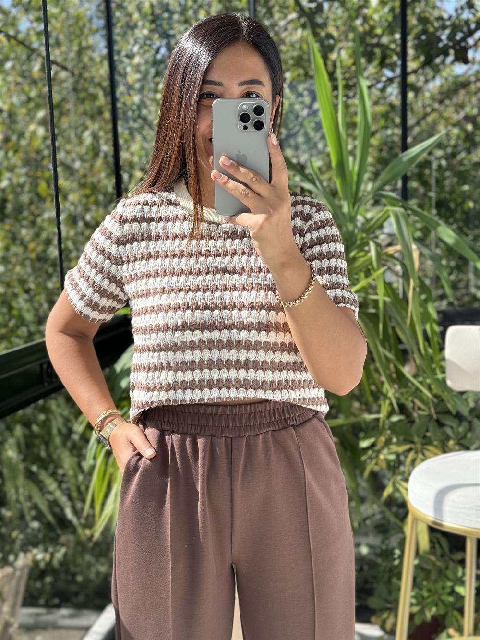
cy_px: 320
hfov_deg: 30.3
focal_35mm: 48
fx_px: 887
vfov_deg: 39.7
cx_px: 240
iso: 64
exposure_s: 1/477
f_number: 1.78
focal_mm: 6.76
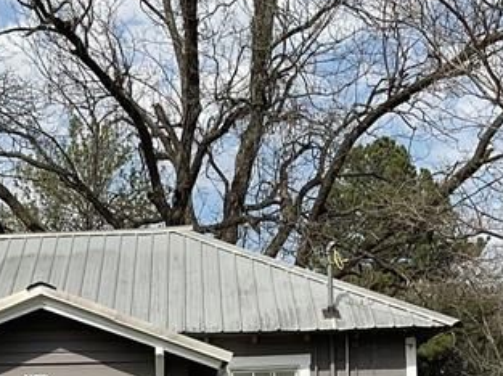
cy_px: 514
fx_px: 1379
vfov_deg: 14.7
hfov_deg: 20.5
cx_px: 133
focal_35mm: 95
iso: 16
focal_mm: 3
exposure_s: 1/1984
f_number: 1.8
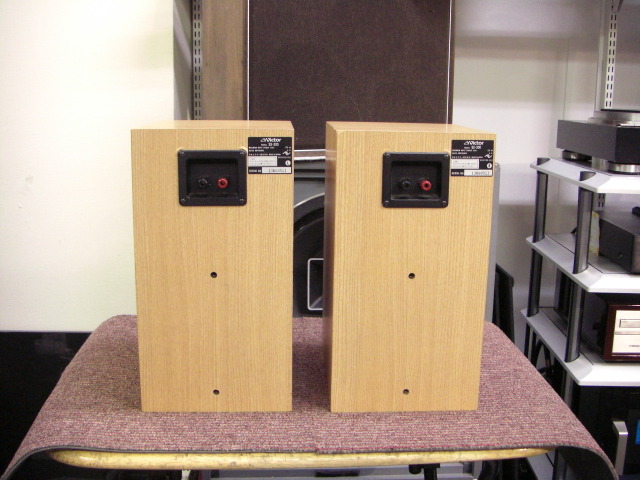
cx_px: 320
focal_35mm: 38
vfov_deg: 37.7
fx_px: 703
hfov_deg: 49.0
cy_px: 240
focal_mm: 6.3
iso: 400
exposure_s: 1/25
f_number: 3.4
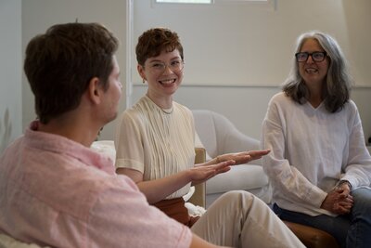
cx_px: 186
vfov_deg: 28.1
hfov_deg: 41.1
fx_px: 495
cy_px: 124
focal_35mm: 48
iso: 640
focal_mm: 48
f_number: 4
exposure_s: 1/250
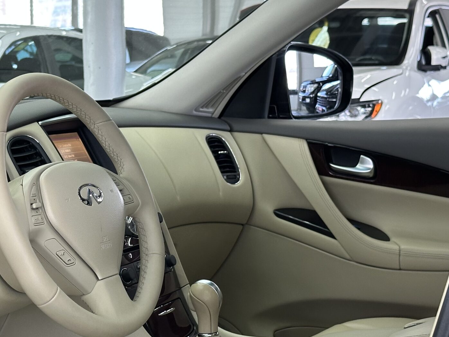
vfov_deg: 16.8
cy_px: 206
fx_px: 1141
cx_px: 118
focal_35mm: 88
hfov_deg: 22.1
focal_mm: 6.86
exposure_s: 1/81
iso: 80
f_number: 1.78
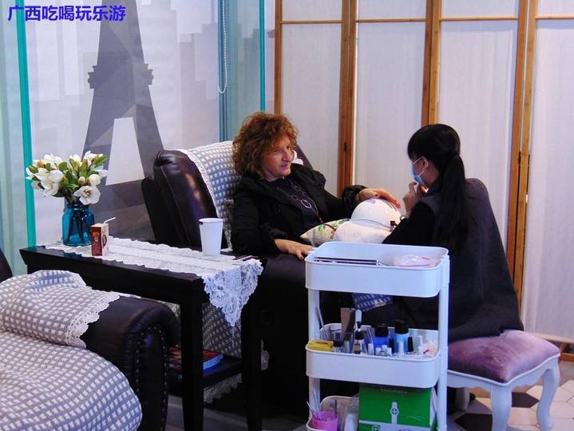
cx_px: 287
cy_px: 216
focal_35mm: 60
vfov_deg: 24.4
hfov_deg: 32.2
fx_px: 995
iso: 100
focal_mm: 10.8
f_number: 3.6
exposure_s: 1/30
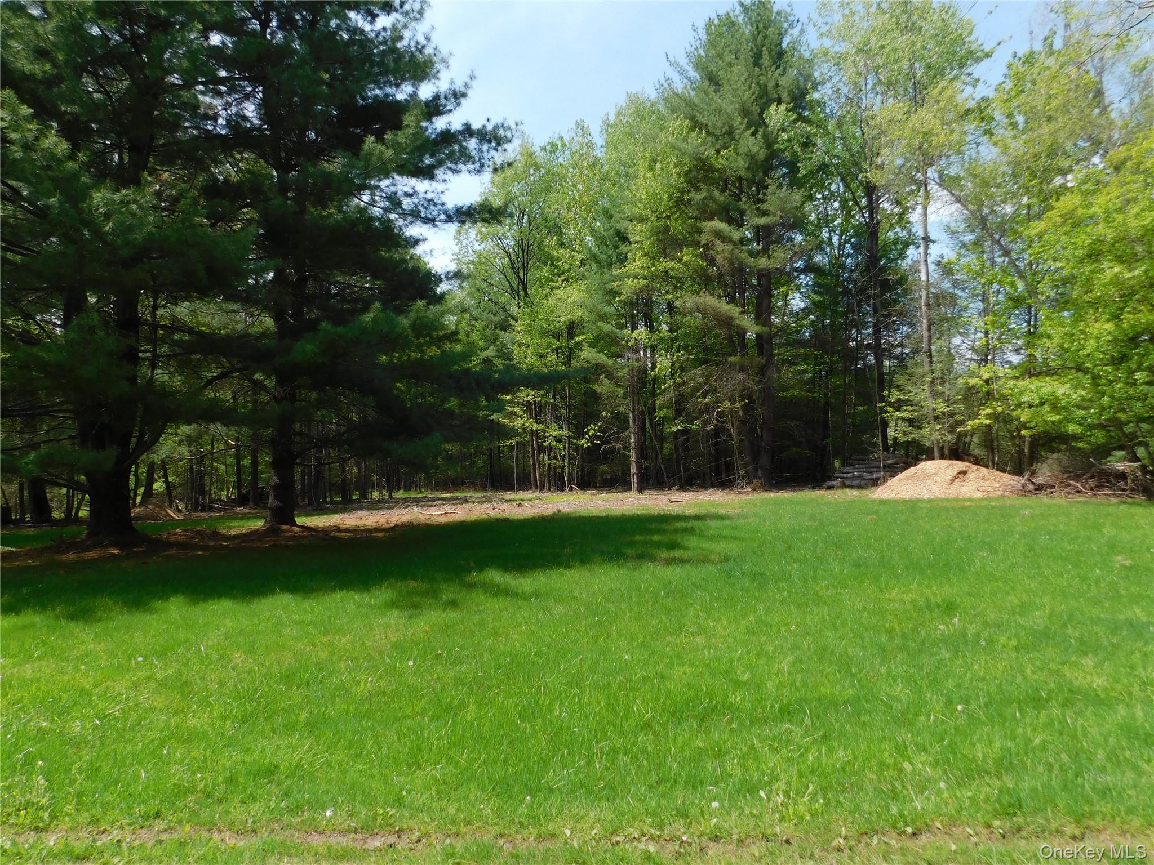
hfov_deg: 73.9
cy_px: 432
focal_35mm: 23
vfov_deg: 58.9
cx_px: 577
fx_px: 767
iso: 125
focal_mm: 4
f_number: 3
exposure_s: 1/800
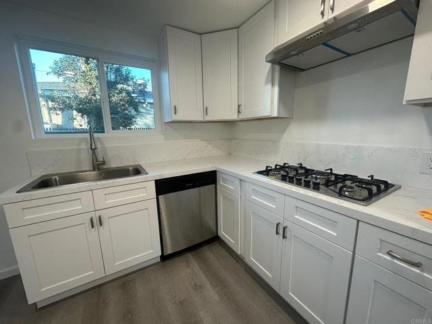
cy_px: 162
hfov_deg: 102.1
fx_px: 175
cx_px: 216
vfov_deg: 85.7
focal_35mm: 14
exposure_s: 1/120
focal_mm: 2.22
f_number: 2.2
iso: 125
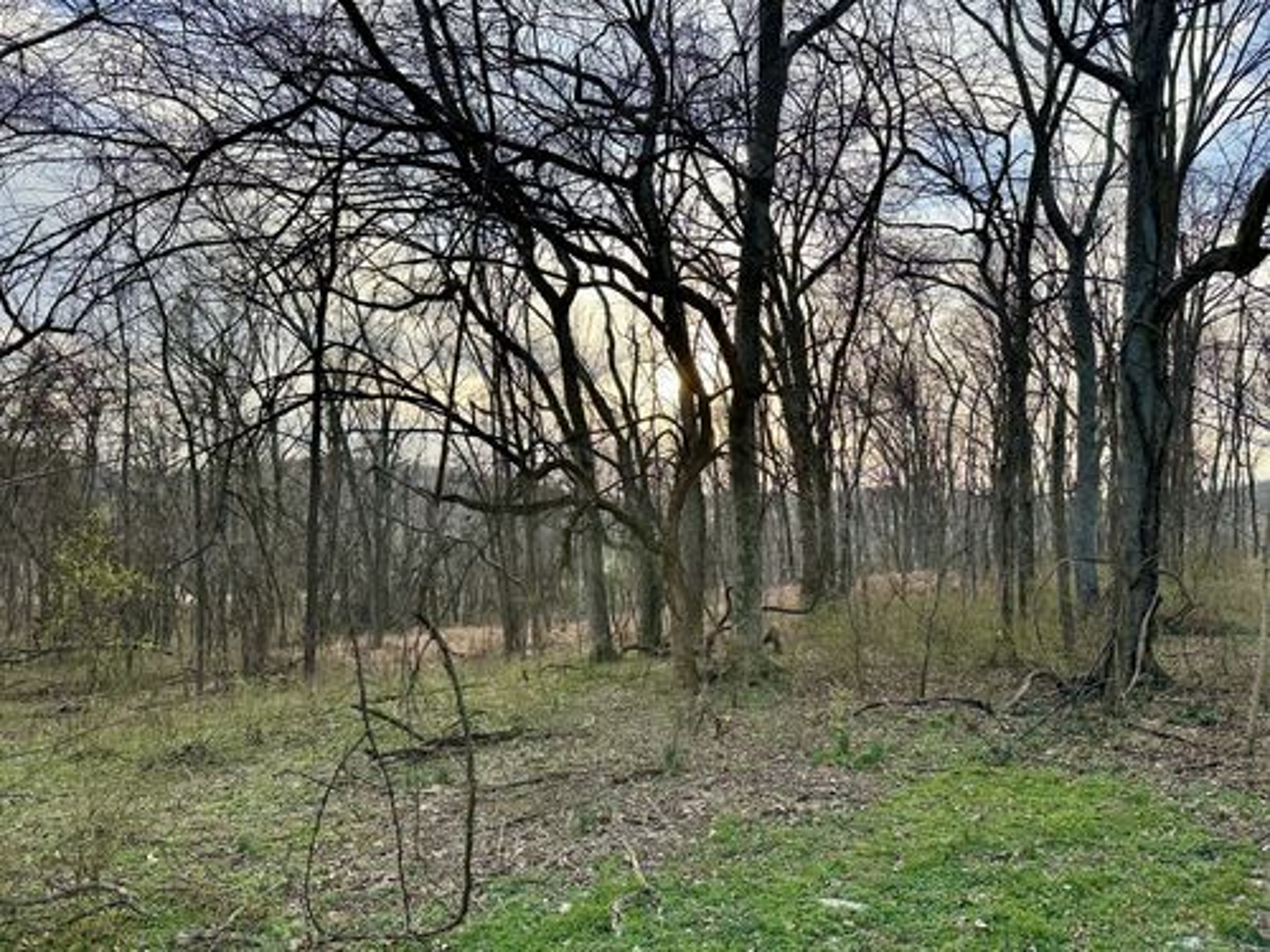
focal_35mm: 24
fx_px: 881
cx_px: 635
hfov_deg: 71.6
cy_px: 476
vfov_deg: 56.8
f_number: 1.78
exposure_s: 1/630
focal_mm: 6.86
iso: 80
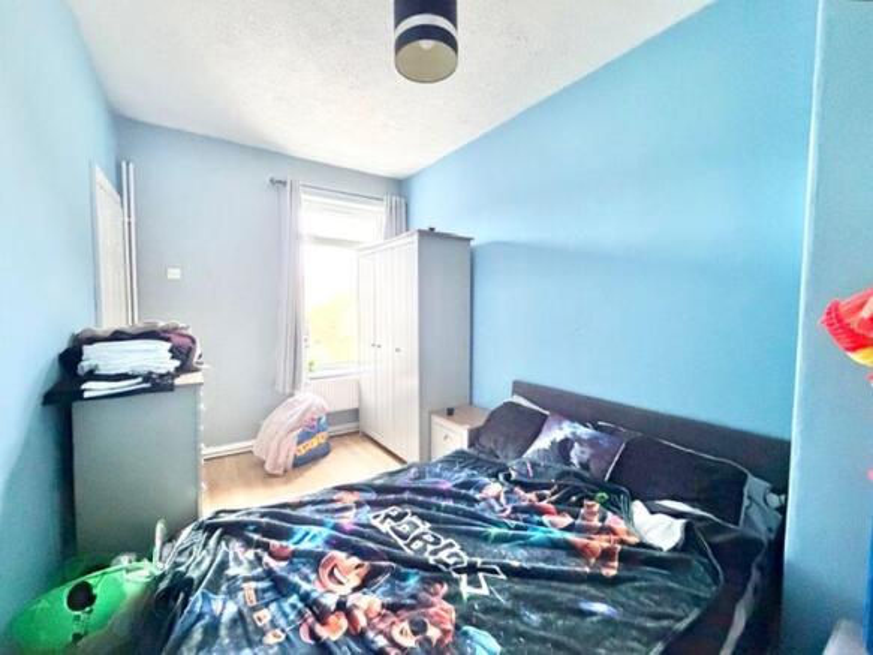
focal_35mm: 14
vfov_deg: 85.7
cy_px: 328
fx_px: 353
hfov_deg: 102.1
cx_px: 436
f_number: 2.2
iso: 1000
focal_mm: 2.22
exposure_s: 1/60
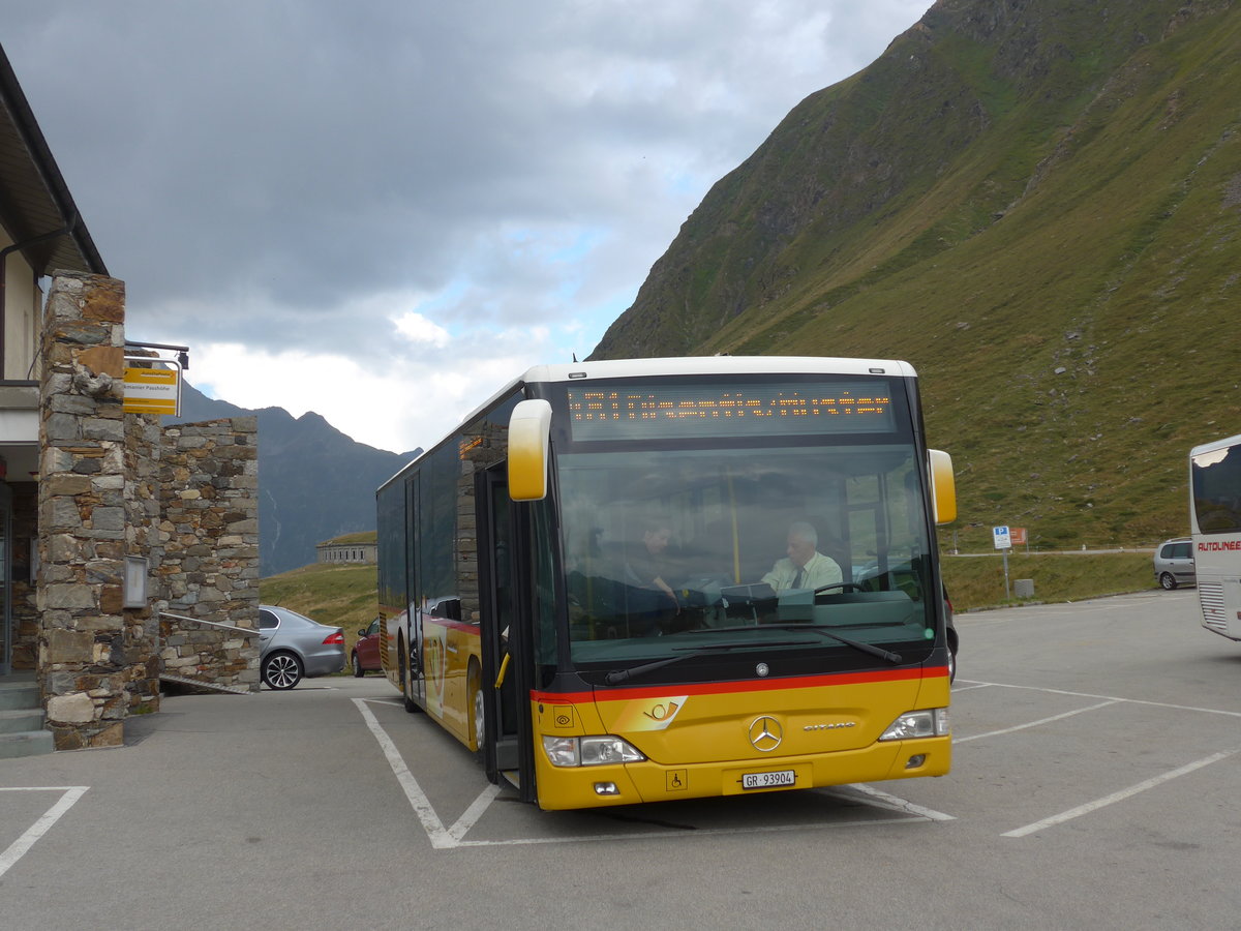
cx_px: 620
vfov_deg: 35.1
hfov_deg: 45.8
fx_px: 1470
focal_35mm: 41
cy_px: 466
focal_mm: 8.4
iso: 80
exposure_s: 1/400
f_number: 2.8
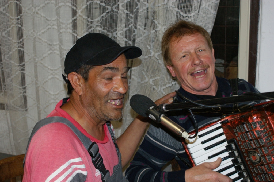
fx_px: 456
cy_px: 91
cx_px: 137
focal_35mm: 60
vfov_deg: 22.6
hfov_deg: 33.4
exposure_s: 1/60
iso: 400
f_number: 5.6
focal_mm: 40
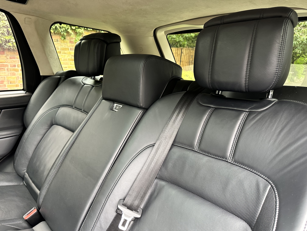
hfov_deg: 71.6
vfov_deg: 56.8
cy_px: 116
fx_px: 213
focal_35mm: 24
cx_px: 154
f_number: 1.78
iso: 320
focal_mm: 6.86
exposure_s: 1/60
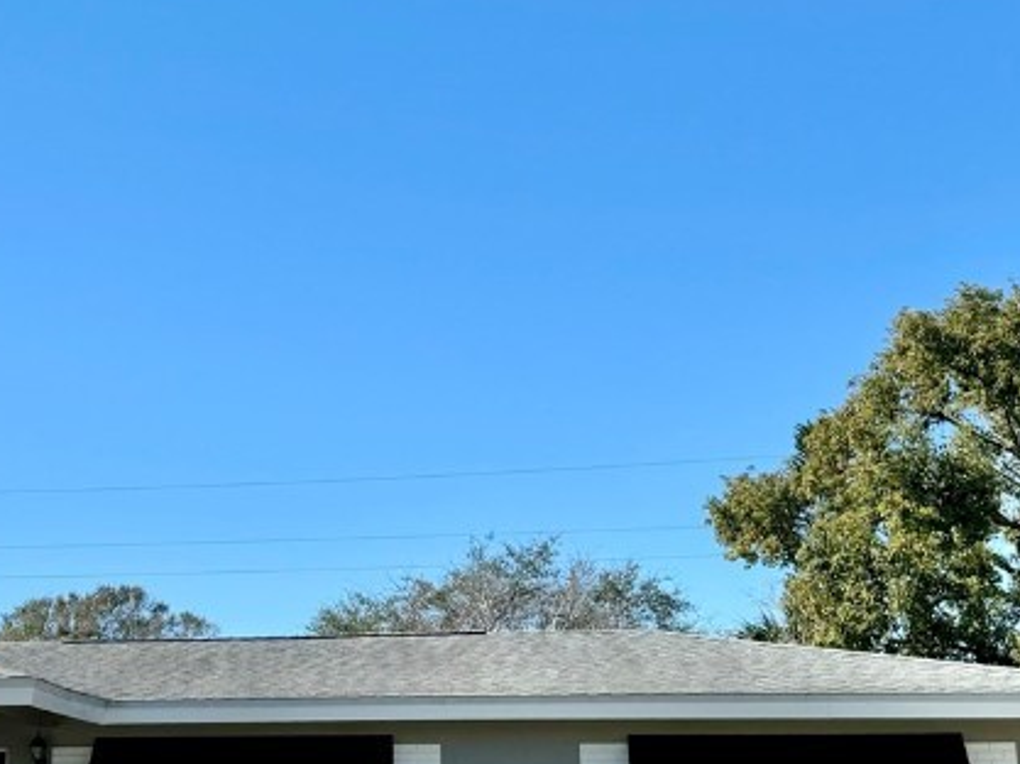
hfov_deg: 32.2
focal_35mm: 59
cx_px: 279
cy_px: 443
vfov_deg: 24.8
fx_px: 1737
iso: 80
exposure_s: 1/4950
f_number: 1.78
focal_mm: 6.86
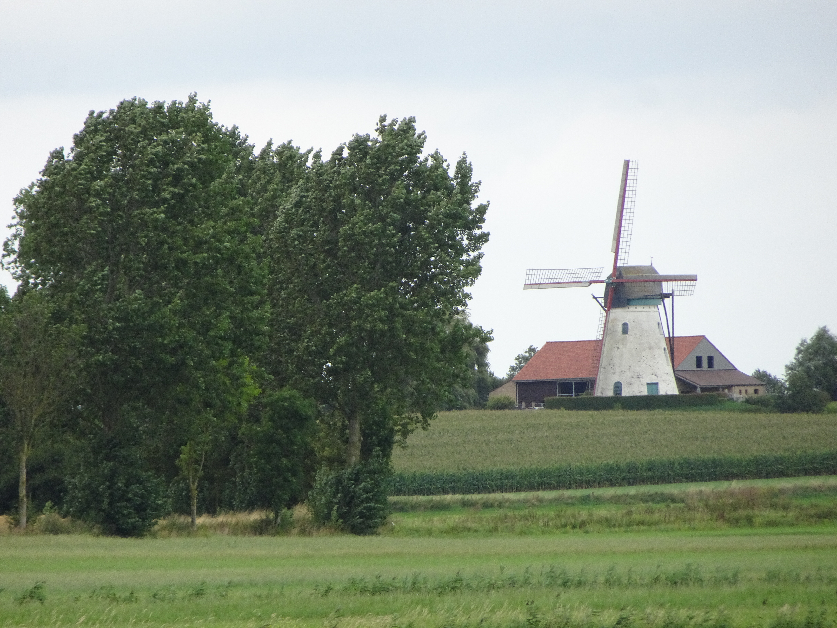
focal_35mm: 514
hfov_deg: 3.9
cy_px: 314
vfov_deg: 2.9
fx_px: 12428
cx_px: 418
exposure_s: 1/250
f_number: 6.3
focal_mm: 87.78
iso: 160
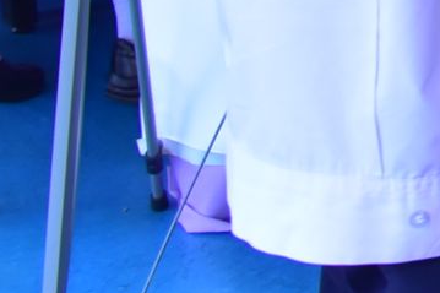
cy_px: -671
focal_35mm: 237
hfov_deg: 7.4
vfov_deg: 5.4
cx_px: 1444
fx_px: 2895
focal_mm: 34
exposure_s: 1/200
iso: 800
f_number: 5.6
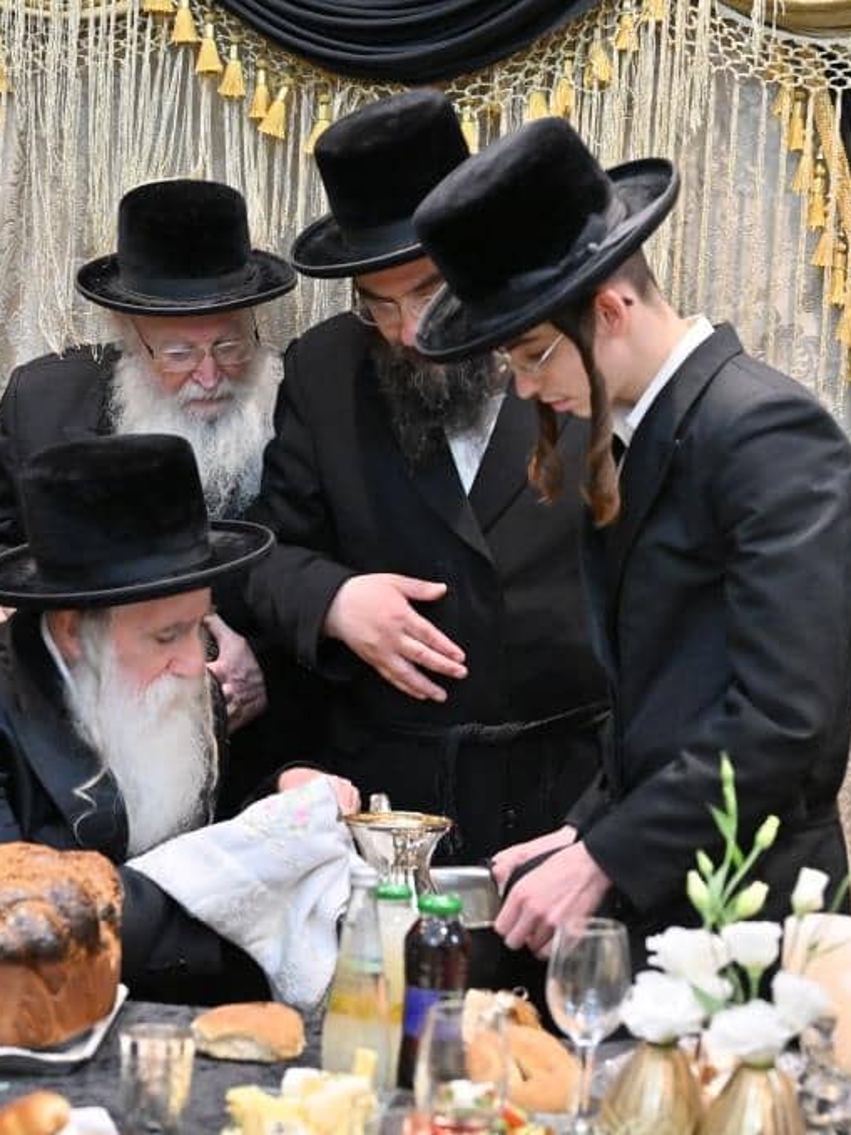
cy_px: 569
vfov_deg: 22.5
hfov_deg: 17.0
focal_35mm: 87
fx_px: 2853
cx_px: 338
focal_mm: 60
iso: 1600
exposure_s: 1/320
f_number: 4
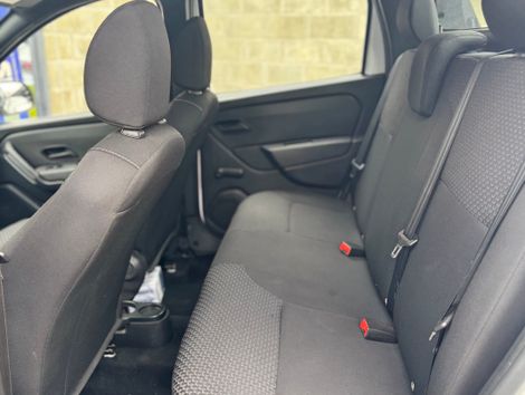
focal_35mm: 24
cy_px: 198
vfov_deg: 56.9
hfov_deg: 71.5
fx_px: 365
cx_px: 262
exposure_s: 1/121
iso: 100
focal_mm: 6.76
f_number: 1.78
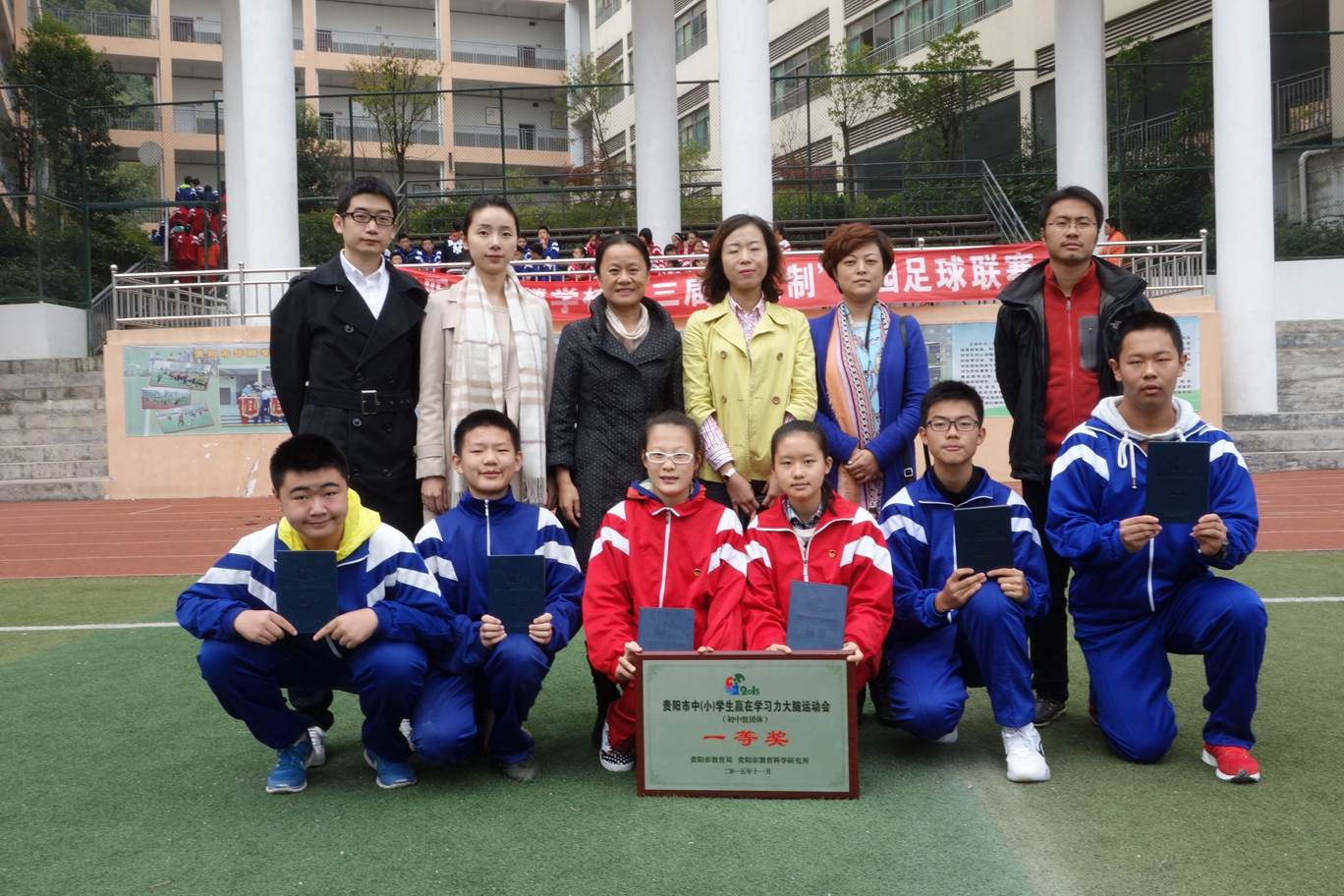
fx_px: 1344
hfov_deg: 53.1
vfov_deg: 36.9
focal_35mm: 36
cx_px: 672
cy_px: 448
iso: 125
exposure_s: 1/30
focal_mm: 13.42
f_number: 11
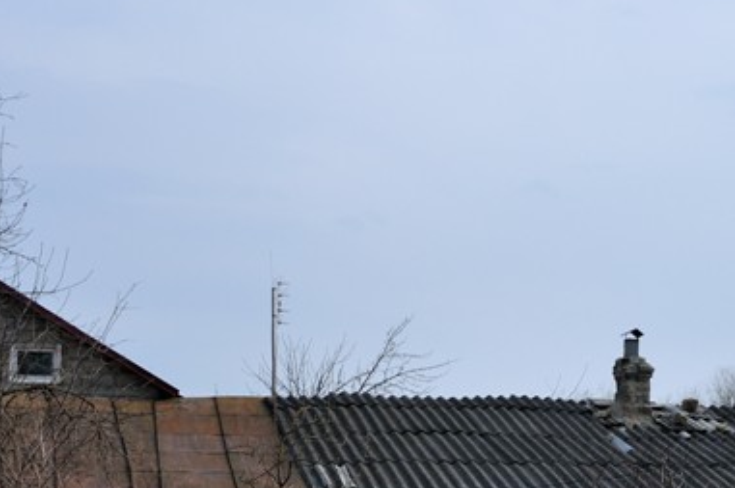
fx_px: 1733
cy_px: 497
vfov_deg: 15.7
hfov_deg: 23.9
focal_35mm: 85
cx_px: 461
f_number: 5.6
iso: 250
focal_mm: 24
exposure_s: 1/1000
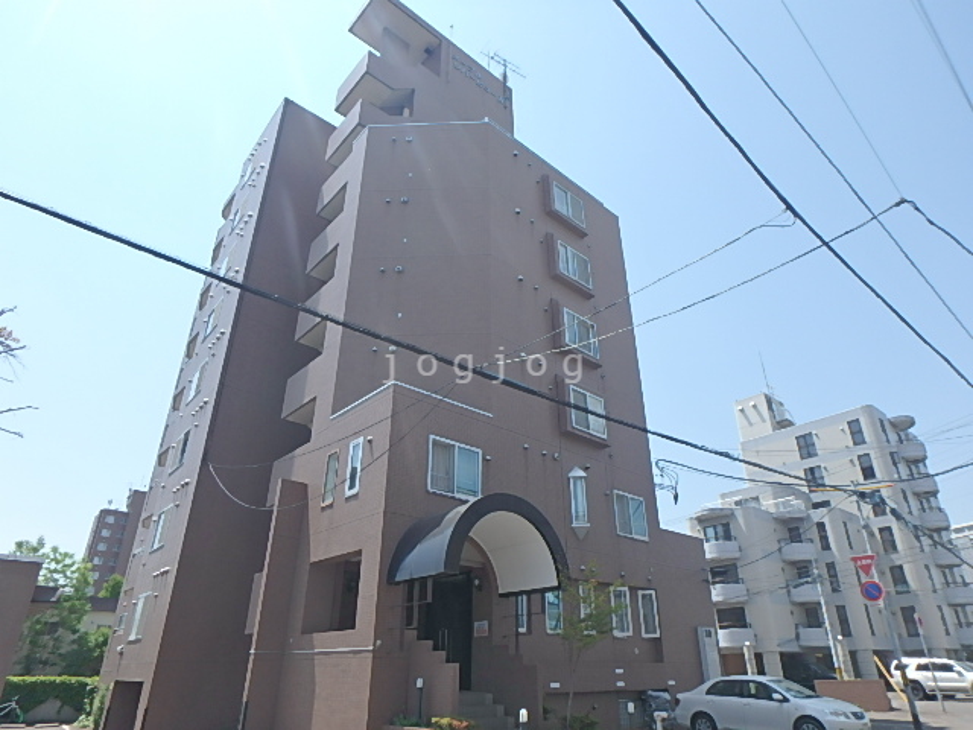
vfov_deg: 63.4
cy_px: 365
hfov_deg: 79.0
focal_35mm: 21
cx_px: 486
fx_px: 590
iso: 125
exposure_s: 1/800
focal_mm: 3.7
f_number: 3.5
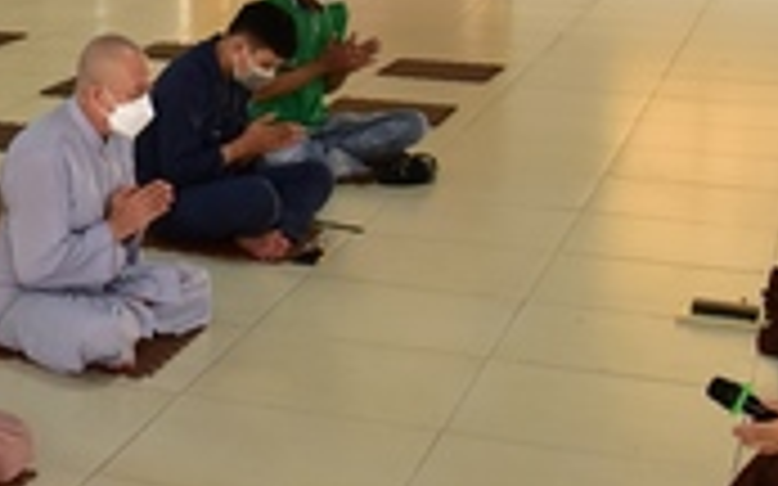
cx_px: -315
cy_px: -18
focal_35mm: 92
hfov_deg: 20.1
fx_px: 1950
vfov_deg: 14.0
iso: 2500
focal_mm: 24
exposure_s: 1/160
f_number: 4
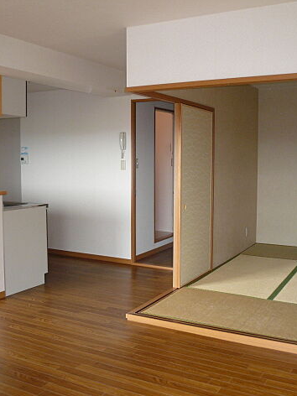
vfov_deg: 49.0
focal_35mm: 38
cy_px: 200
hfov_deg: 37.7
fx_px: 435
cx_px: 146
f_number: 2.8
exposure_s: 1/40
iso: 100
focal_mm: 4.6
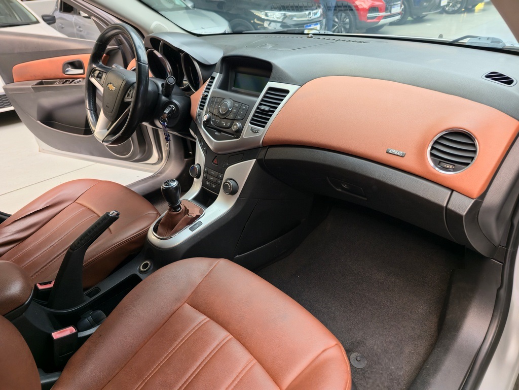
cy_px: 195
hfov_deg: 73.9
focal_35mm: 23
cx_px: 260
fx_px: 345
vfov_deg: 58.9
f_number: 1.7
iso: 25
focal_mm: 6.3
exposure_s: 1/60
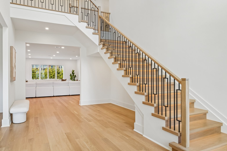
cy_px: 70
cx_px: 90
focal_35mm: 21
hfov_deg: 80.2
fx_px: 132
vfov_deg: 59.4
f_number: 8
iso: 400
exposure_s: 1/25
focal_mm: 16
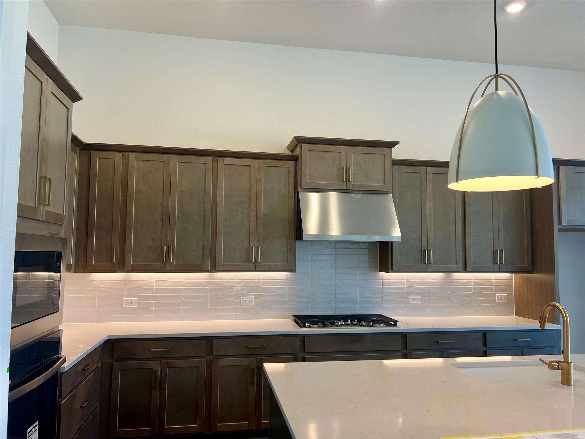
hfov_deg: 67.3
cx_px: 292
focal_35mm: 26
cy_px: 220
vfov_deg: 53.1
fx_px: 439
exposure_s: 1/120
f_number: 1.5
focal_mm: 5.7
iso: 64
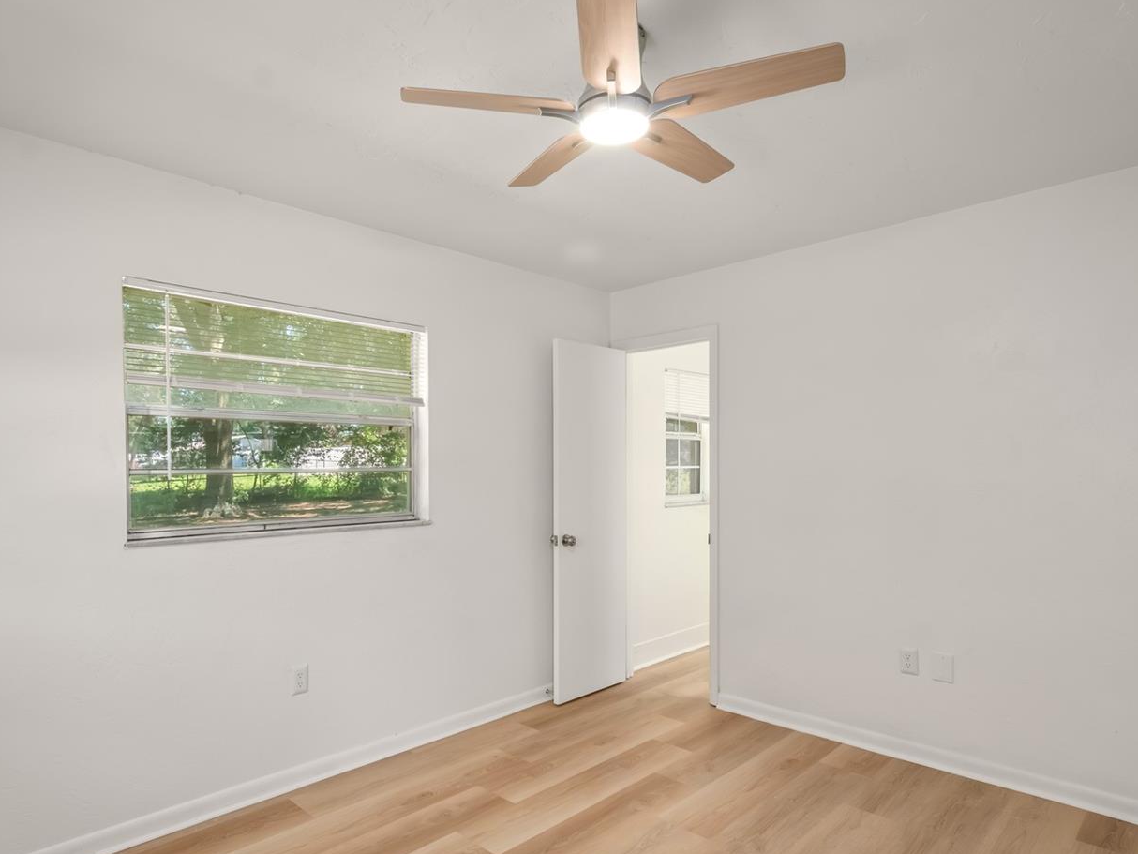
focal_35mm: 19
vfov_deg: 68.7
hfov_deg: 84.5
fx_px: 625
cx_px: 519
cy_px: 435
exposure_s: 1/8
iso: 250
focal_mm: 10
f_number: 9
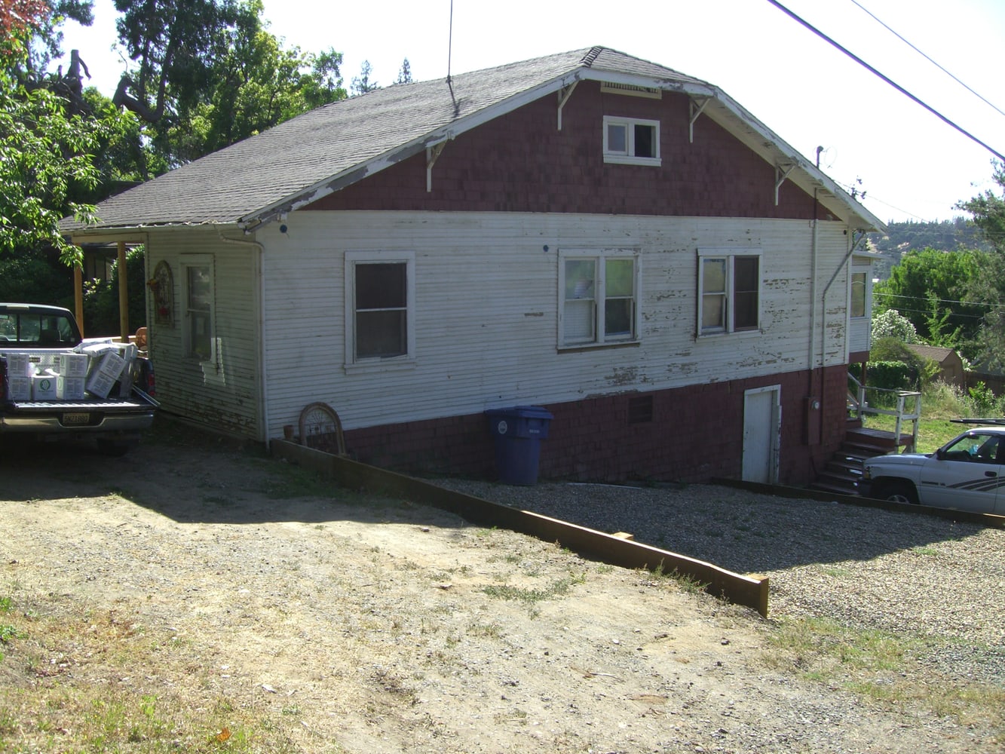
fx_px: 1103
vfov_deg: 37.7
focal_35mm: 38
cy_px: 377
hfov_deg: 49.0
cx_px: 502
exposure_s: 1/250
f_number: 4.3
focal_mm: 6.2
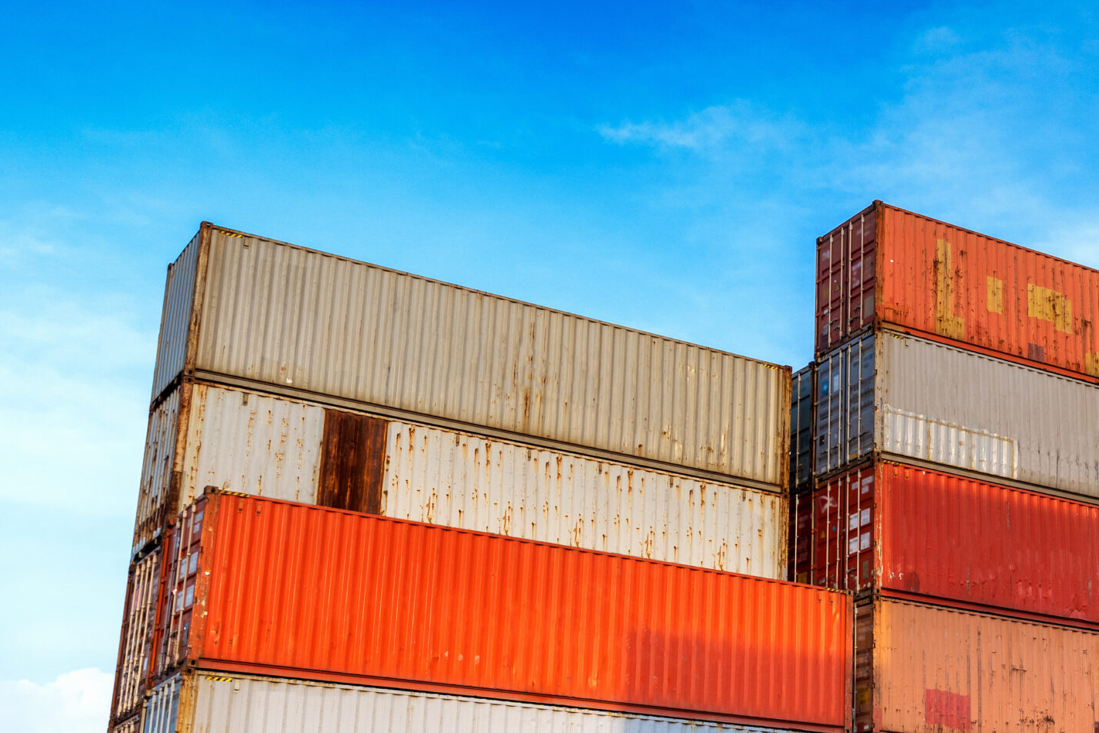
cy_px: 534
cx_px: 957
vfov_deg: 24.8
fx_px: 1648
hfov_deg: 35.1
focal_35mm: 54
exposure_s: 1/400
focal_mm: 30
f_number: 7.1
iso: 320
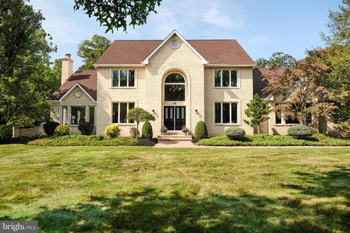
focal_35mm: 24
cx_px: 175
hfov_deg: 73.8
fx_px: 233
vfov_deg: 53.1
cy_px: 116
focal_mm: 16
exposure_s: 1/300
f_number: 5.6
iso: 125
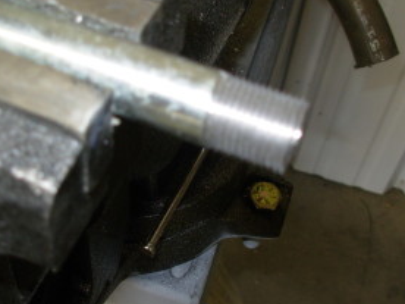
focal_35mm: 55
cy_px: 159
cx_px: 208
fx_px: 643
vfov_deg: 26.6
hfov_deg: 34.9
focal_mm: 6.3
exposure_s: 1/32
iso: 50
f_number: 2.9
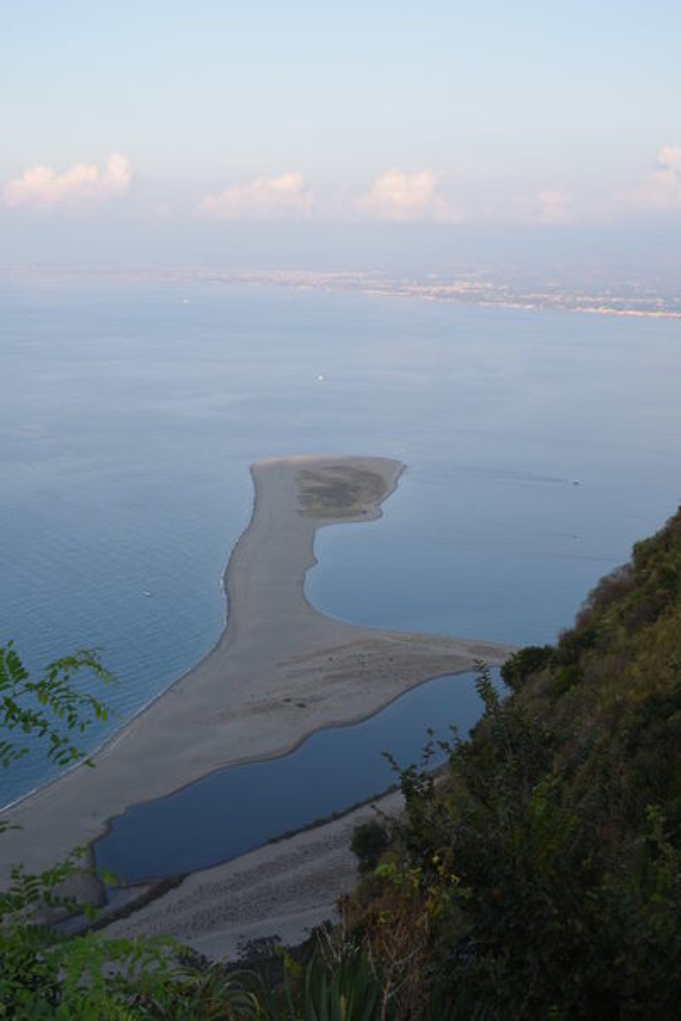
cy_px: 510
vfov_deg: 45.0
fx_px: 1234
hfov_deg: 30.8
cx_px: 340
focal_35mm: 44
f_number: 6.3
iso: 100
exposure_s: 1/160
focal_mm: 29
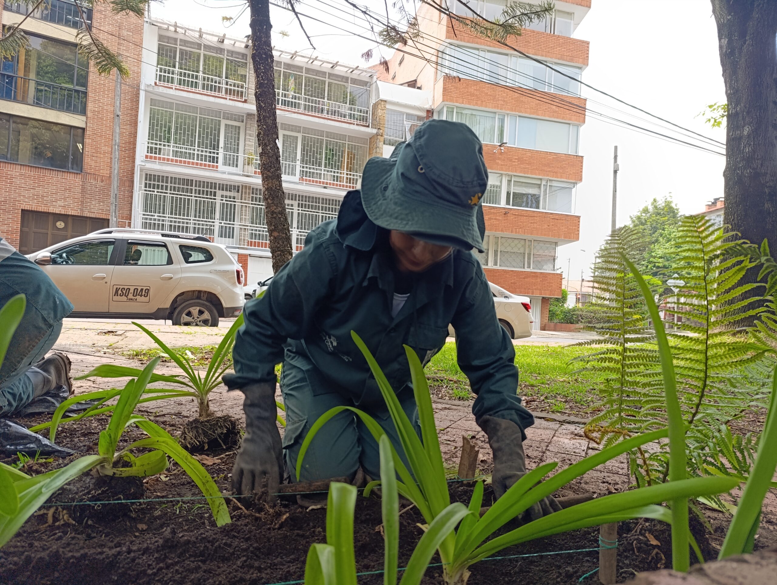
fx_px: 517
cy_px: 292
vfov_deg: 59.0
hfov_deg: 73.8
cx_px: 388
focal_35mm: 23
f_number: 1.6
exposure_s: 1/120
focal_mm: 6.14
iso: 80
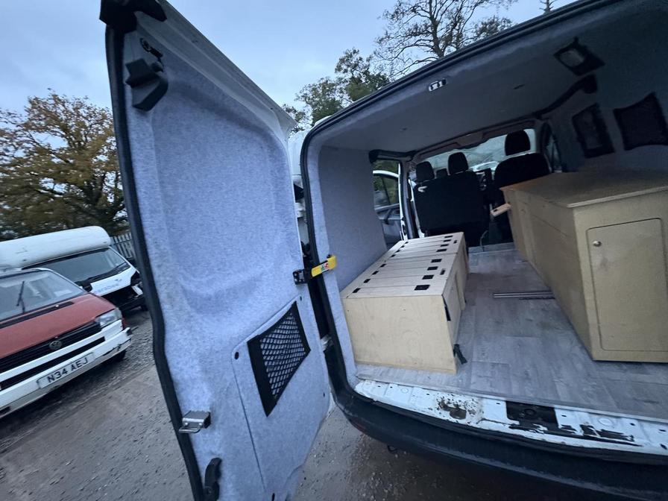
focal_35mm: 14
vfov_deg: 85.7
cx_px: 334
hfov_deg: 102.1
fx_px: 270
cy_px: 250
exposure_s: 1/37
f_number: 2.2
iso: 1000
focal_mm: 2.22
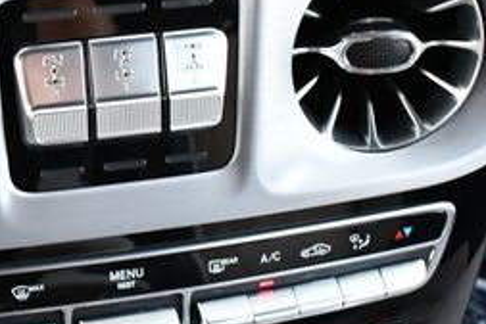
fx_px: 1229
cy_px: 173
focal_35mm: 91
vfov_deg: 15.0
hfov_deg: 21.9
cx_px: 58
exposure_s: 1/125
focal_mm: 18
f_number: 3.5
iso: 900
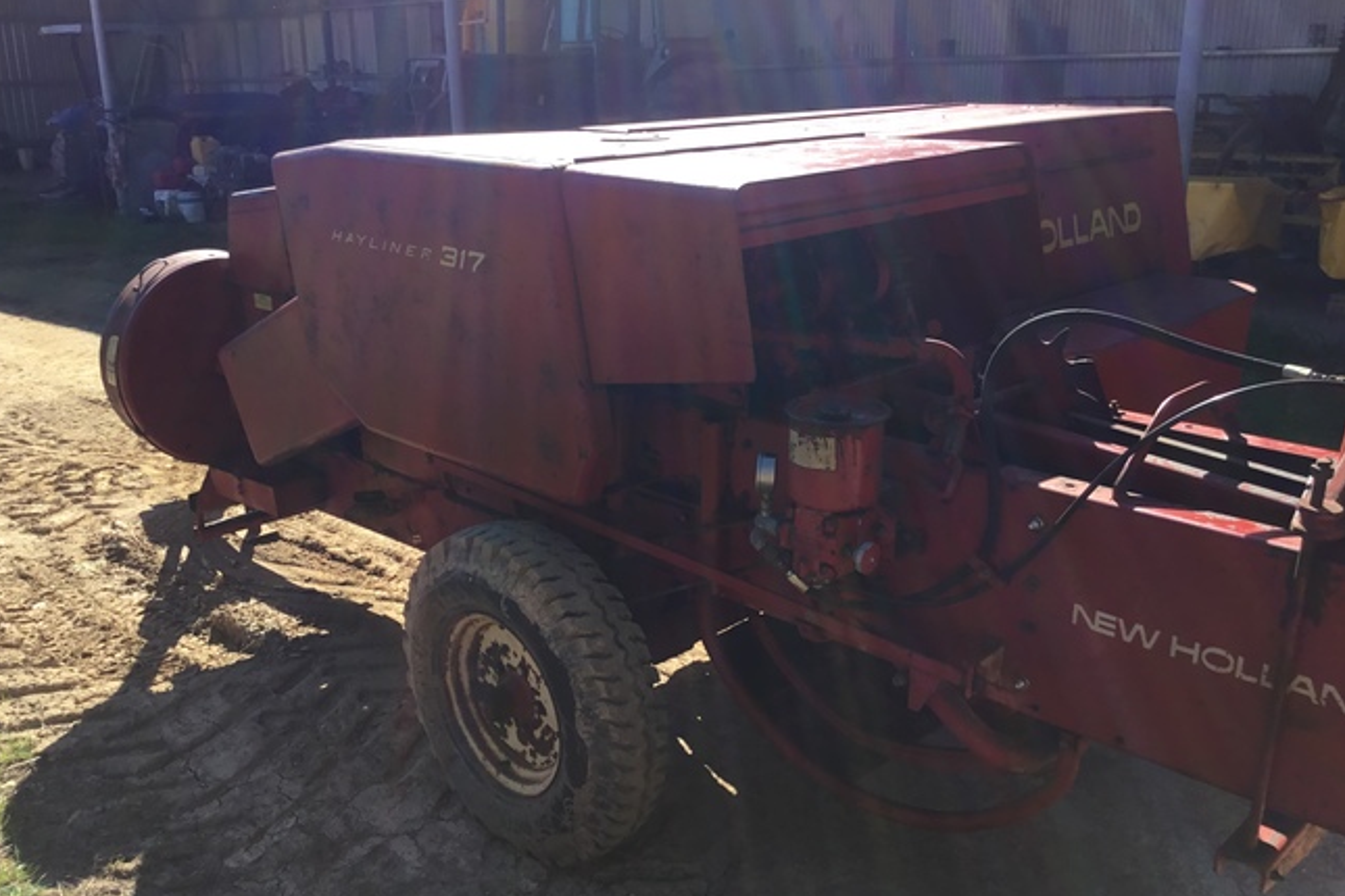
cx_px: 661
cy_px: 457
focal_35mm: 33
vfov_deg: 40.0
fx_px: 1233
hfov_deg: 57.2
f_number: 2.4
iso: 25
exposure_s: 1/473
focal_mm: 3.3
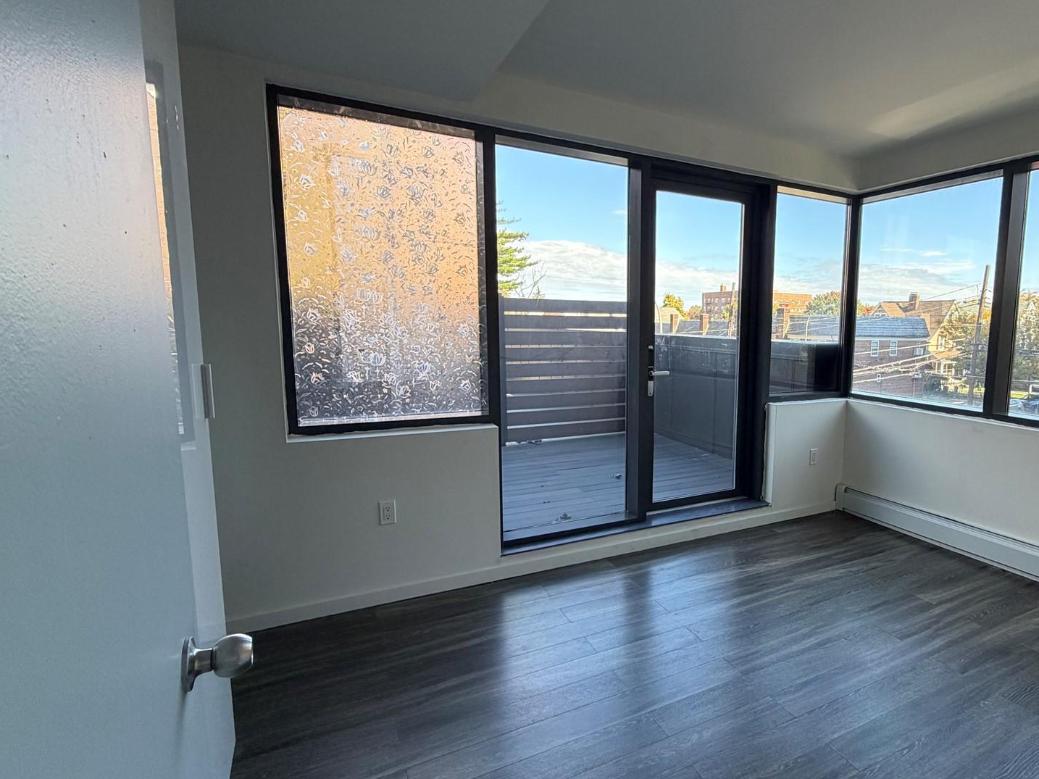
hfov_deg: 79.3
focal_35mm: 20
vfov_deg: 66.0
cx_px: 685
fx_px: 600
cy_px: 396
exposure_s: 1/121
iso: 100
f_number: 2.2
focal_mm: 2.22
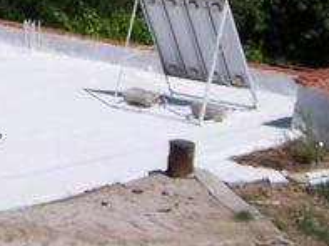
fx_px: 1100
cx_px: -120
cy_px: -45
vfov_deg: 12.4
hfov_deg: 16.0
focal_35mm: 116
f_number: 5.6
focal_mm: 6.3
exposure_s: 1/1000
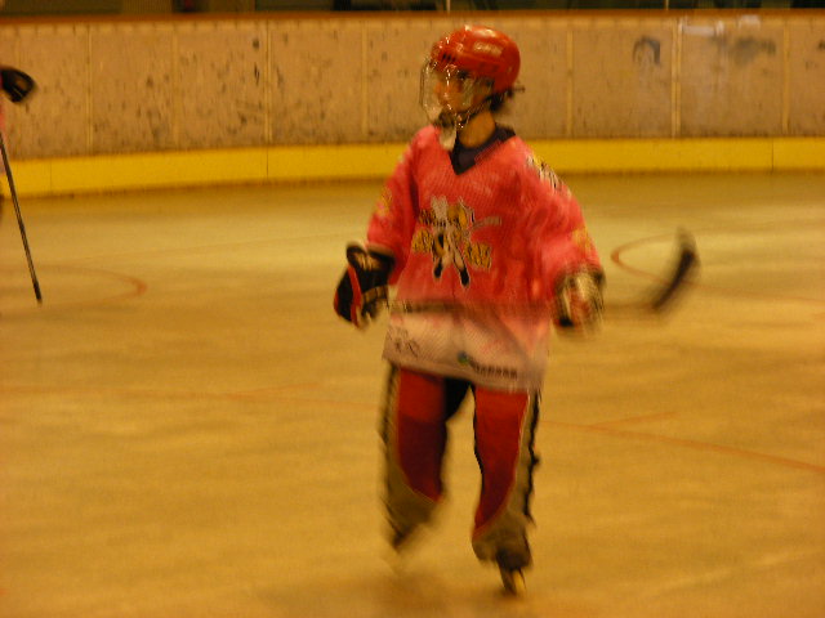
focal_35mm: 172
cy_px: 309
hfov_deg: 11.5
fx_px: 4099
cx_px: 412
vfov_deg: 8.6
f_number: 3.5
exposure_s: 1/25.6
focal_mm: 28.7
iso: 200
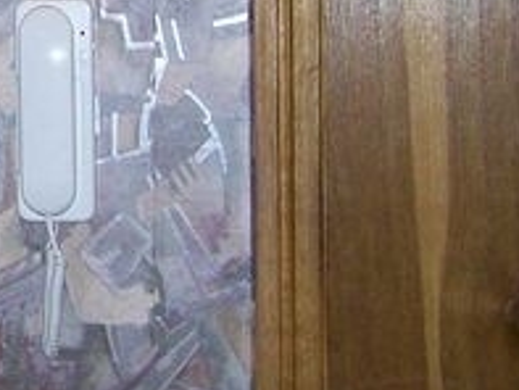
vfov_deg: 9.9
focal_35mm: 146
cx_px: -524
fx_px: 2190
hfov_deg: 12.0
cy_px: -182
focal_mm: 6
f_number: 2.7
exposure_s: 1/64
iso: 140
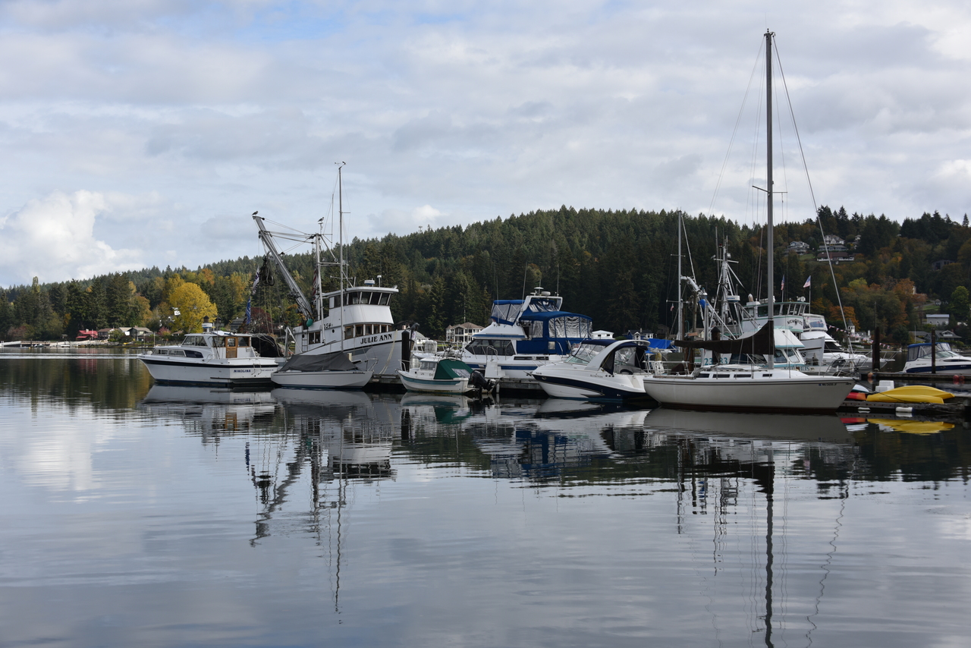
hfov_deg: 41.1
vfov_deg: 28.1
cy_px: 324
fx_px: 1295
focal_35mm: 48
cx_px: 486
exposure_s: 1/250
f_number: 8
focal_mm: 48
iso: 100
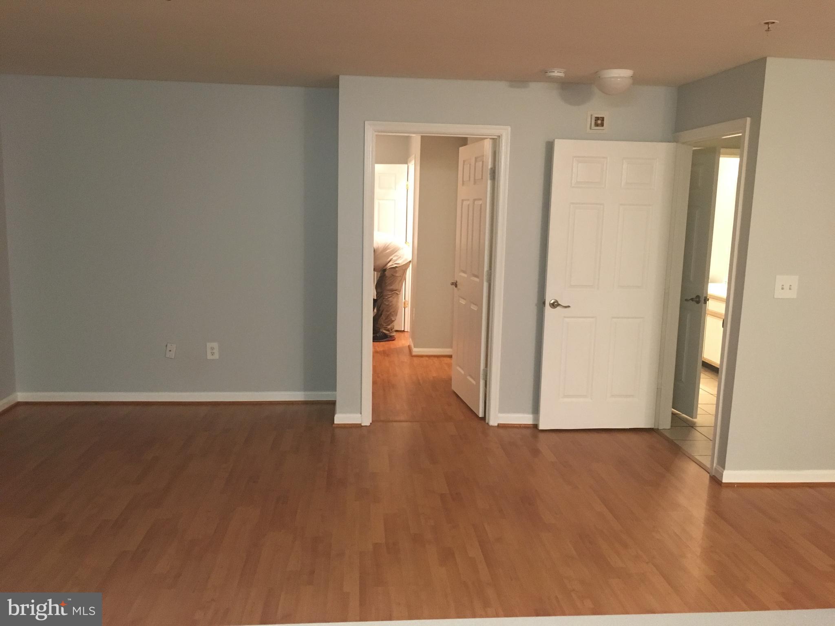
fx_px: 700
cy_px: 313
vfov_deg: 48.2
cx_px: 418
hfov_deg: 61.7
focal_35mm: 29
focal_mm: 4.15
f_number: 2.2
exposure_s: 1/24
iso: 200
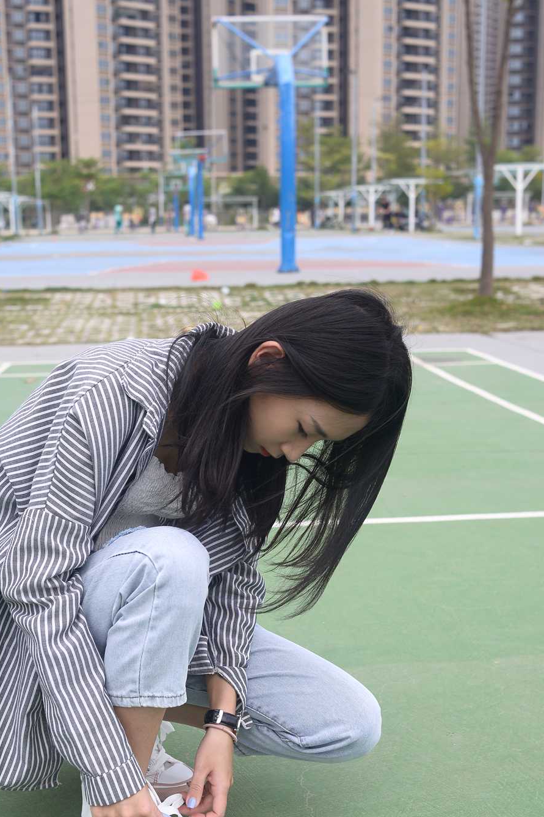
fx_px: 1156
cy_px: 477
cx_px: 223
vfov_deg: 38.8
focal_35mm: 51
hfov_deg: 26.4
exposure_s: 1/400
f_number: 5.6
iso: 100
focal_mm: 35
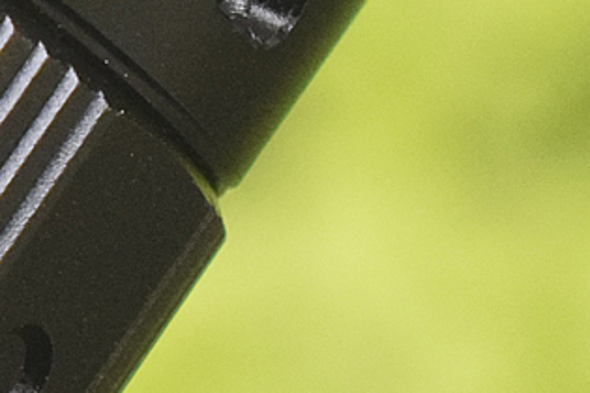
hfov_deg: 3.9
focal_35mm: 524
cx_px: -470
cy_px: 373
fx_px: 8590
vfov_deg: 2.6
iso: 3200
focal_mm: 55
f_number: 10
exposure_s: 1/400
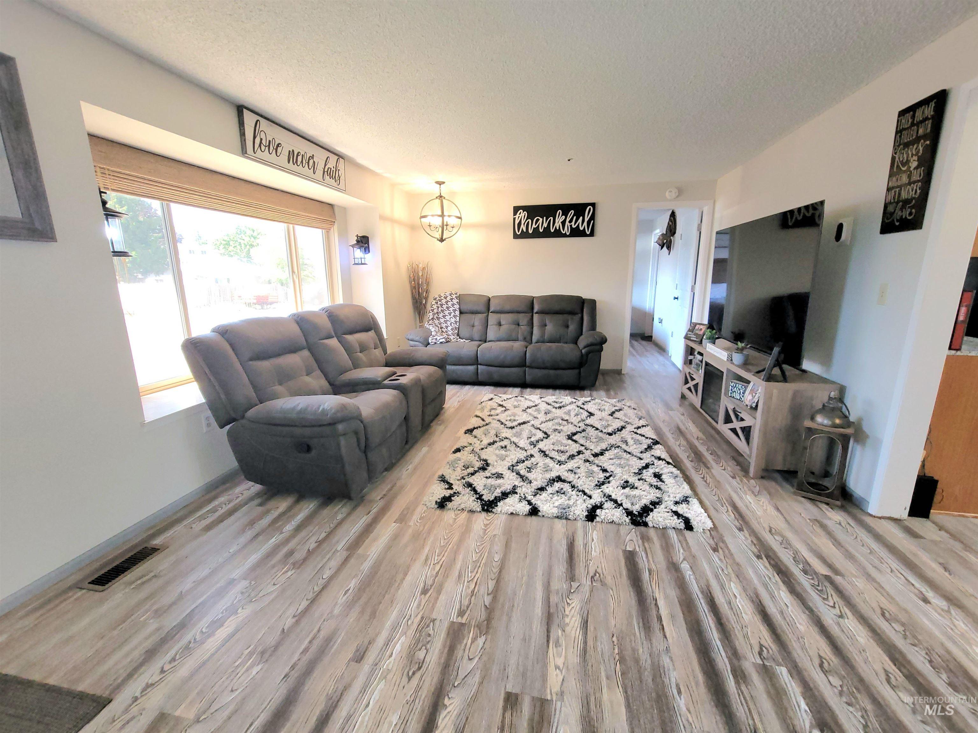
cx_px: 489
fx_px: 367
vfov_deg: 89.9
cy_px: 366
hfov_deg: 106.2
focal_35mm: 13
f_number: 2.2
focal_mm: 2.2
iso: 200
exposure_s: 1/60.2
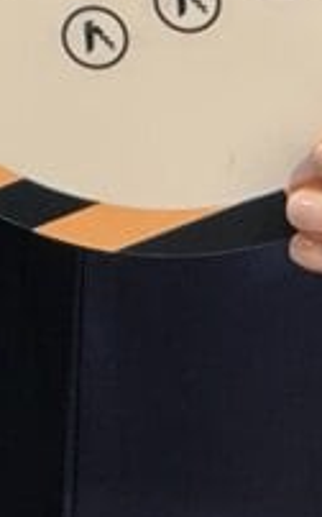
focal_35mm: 362
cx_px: -544
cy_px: -860
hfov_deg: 3.6
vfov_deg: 5.5
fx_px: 5090
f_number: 1.78
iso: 160
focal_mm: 6.76
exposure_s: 1/100
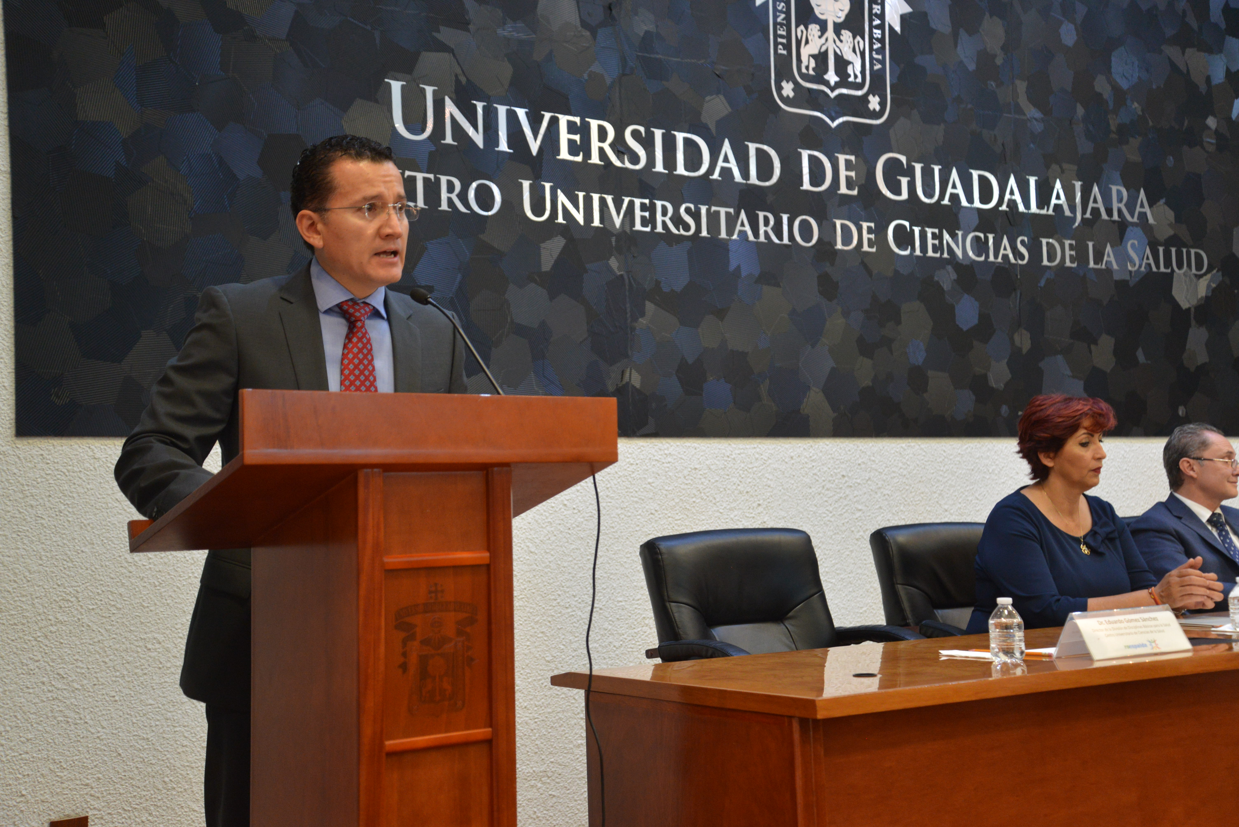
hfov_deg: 41.1
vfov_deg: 28.1
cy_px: 414
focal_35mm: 48
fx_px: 1653
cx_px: 620
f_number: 4.2
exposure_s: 1/20
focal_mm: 48
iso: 1600
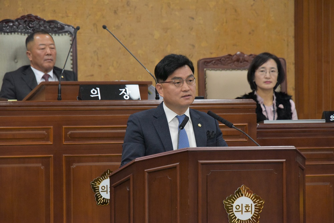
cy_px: 112
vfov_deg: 6.0
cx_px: 167
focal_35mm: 230
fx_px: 2134
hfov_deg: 8.9
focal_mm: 230
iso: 8000
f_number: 9
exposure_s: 1/250
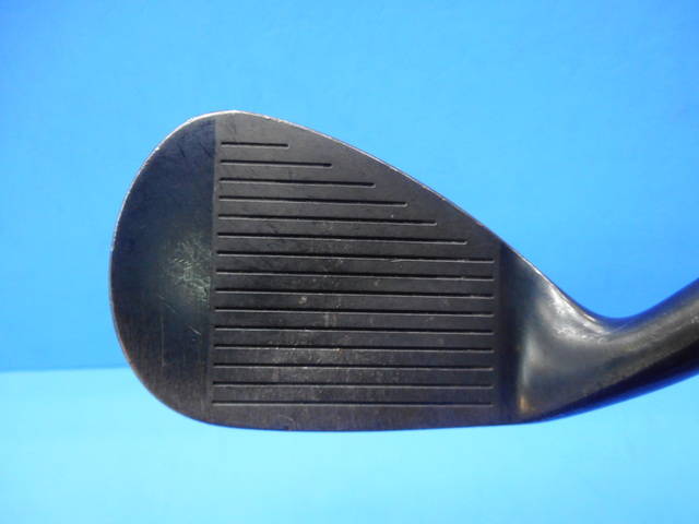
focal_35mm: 29
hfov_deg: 61.7
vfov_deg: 48.2
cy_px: 262
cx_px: 350
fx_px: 586
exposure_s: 1/30
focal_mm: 5.2
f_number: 4
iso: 360
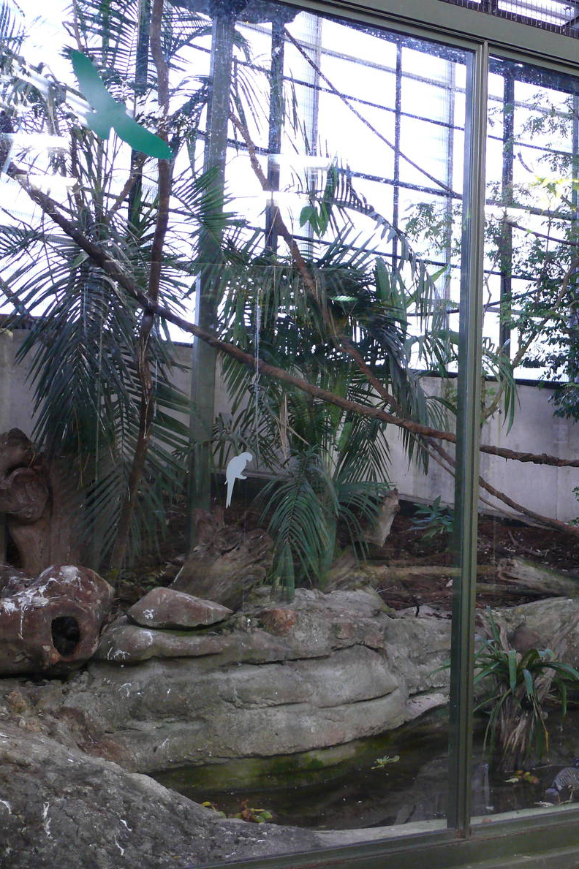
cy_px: 433
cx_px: 512
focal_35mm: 49
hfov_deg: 26.7
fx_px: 1183
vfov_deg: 40.4
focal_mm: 7.4
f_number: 2.8
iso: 200
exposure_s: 1/30
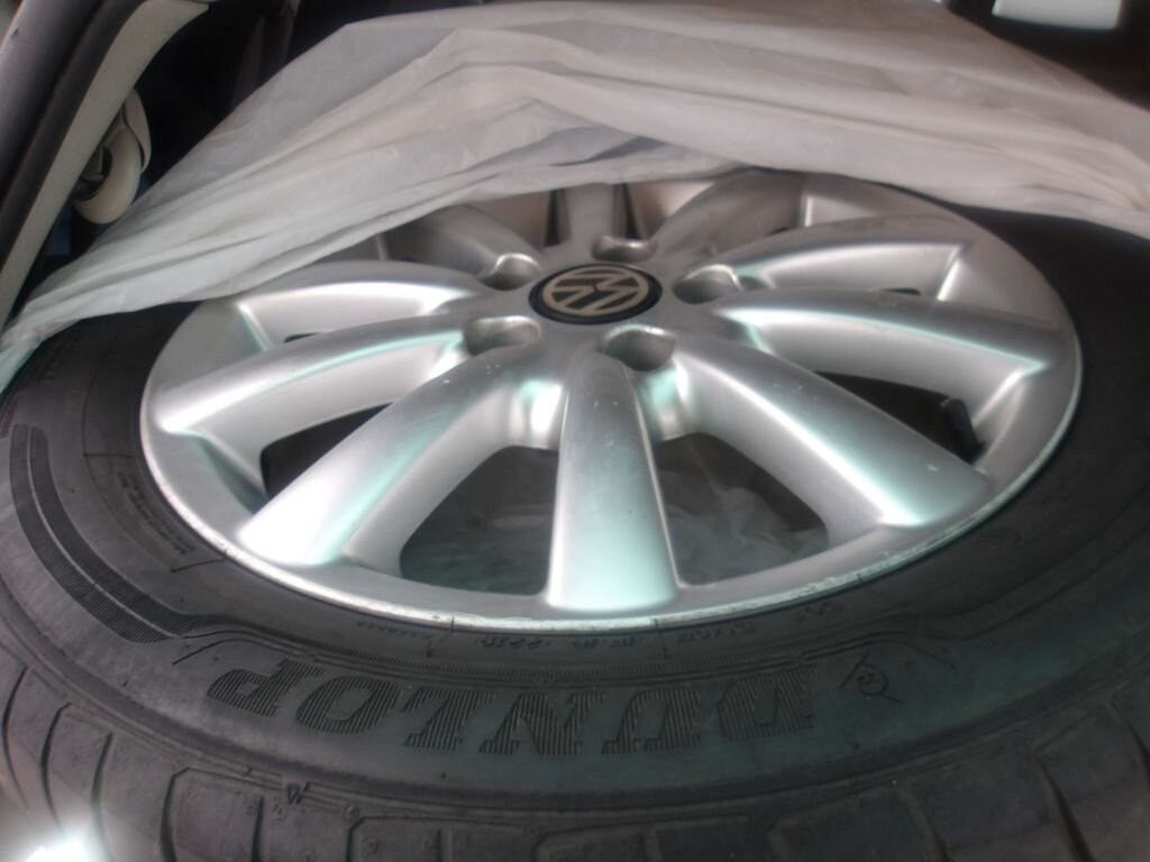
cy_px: 431
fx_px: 897
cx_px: 575
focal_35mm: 27
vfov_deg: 51.4
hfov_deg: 65.3
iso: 100
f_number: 3
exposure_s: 1/68
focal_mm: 4.9
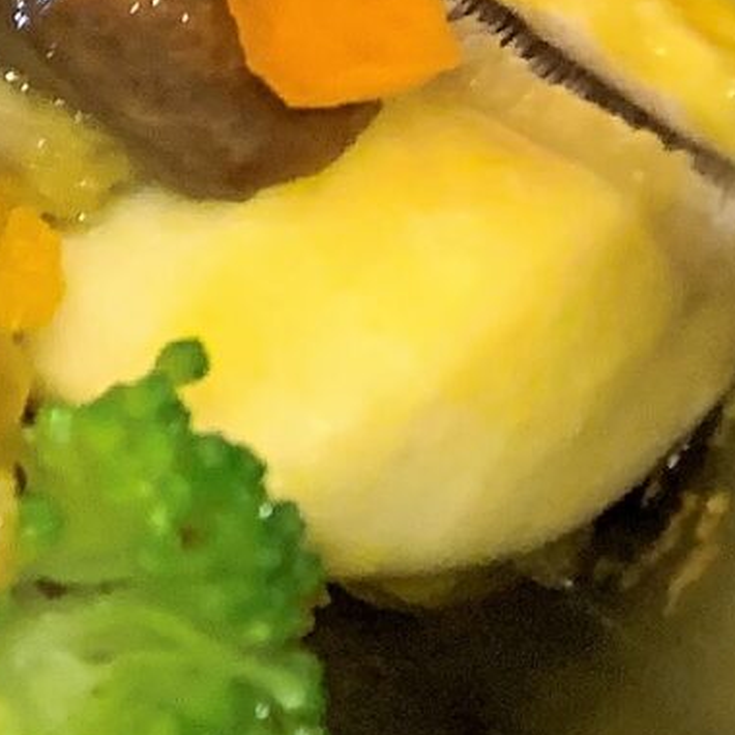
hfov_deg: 9.0
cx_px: -1542
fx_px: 3723
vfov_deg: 10.0
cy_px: -942
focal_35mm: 155
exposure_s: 1/50
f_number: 1.8
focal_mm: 4.25
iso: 250
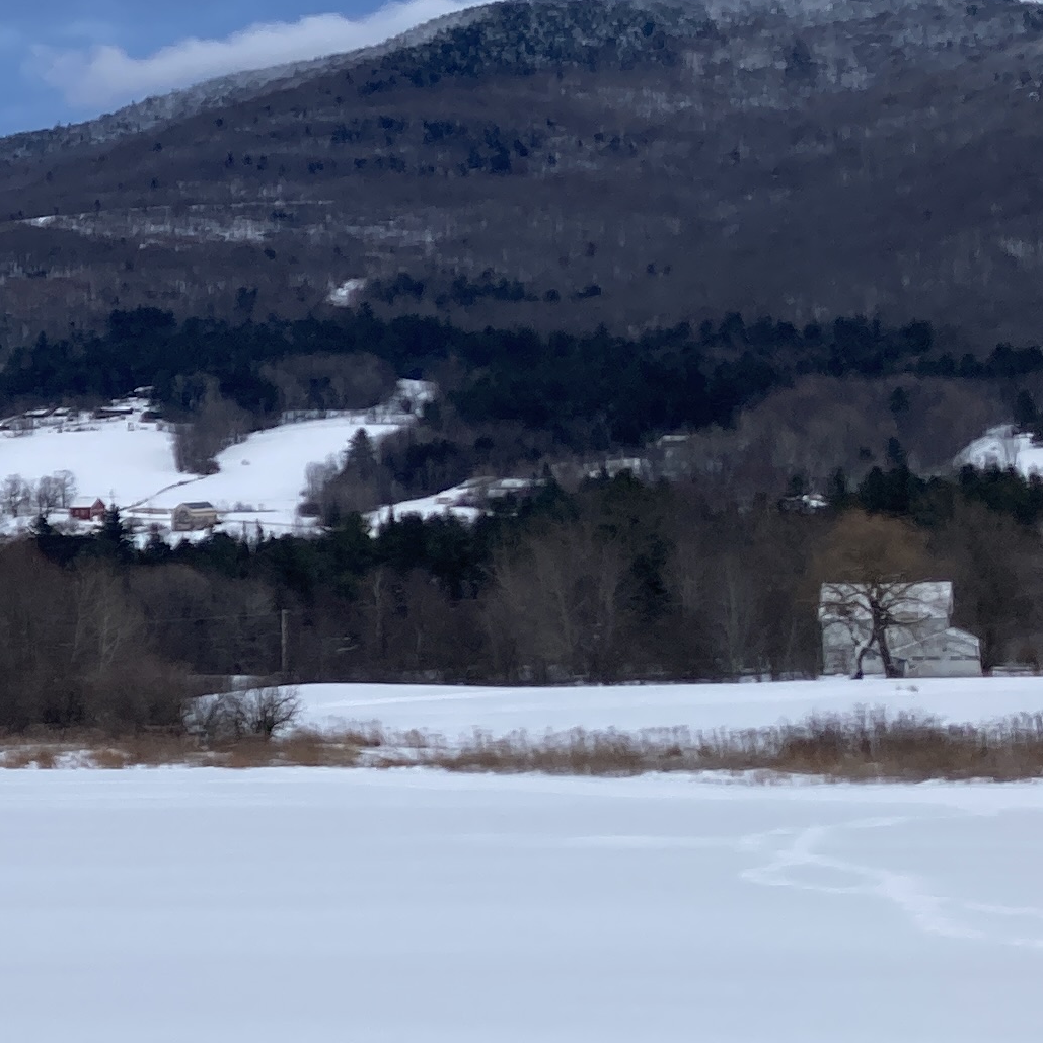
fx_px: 3307
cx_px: -601
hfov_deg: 16.1
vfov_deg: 17.9
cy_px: 711
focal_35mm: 97
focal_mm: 3.99
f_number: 1.8
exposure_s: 1/204
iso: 20
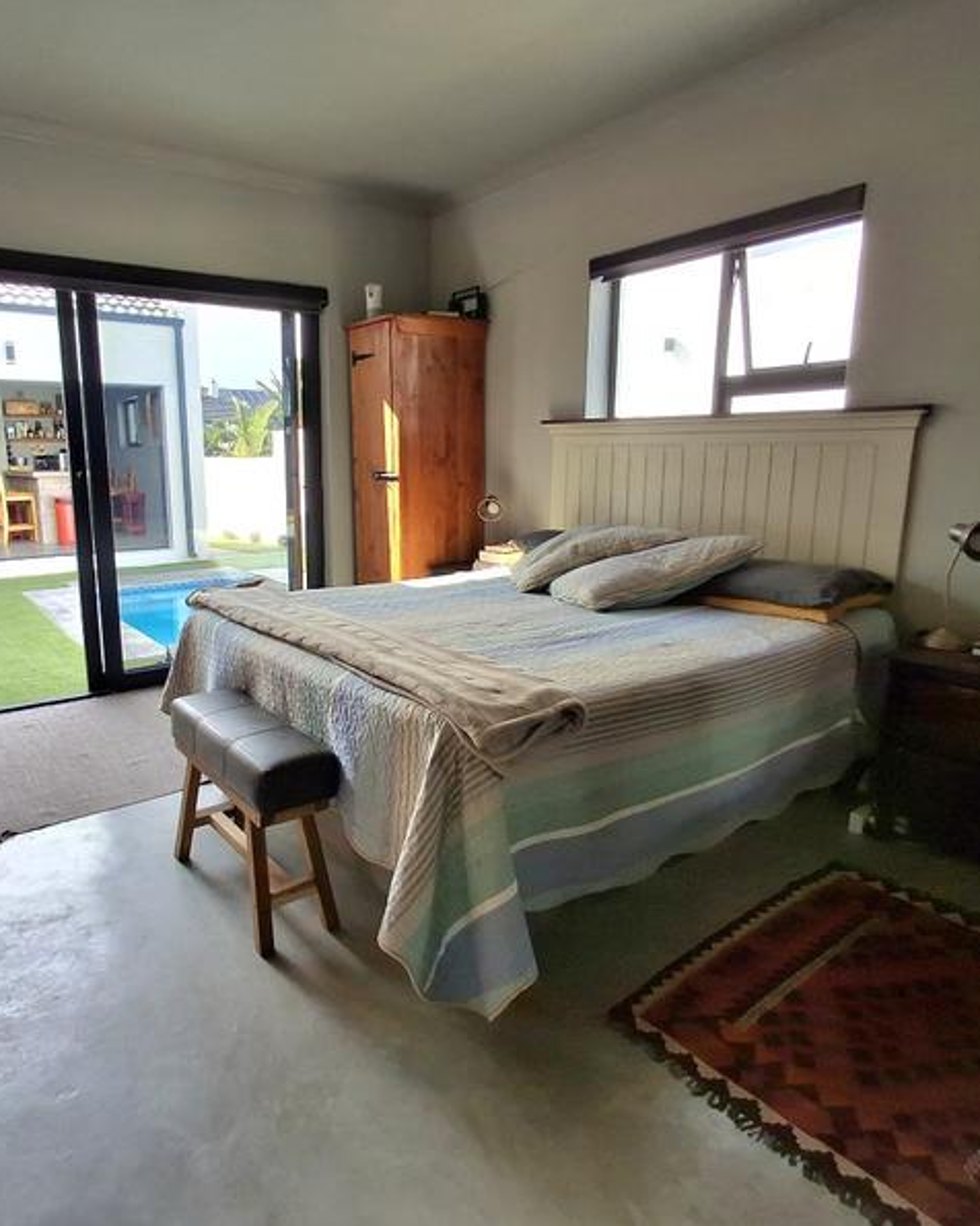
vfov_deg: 77.6
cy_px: 613
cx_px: 385
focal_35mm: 21
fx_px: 761
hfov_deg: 64.8
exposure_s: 1/233
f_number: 2.2
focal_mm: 1.64
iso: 40
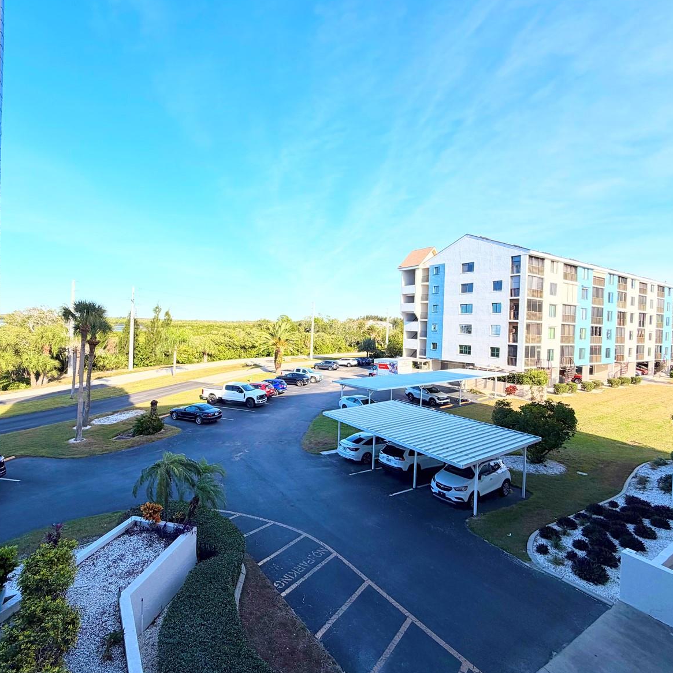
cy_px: 329
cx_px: 306
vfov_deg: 84.0
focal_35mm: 17
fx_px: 374
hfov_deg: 83.8
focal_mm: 2.22
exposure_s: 1/770
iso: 25
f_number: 2.2
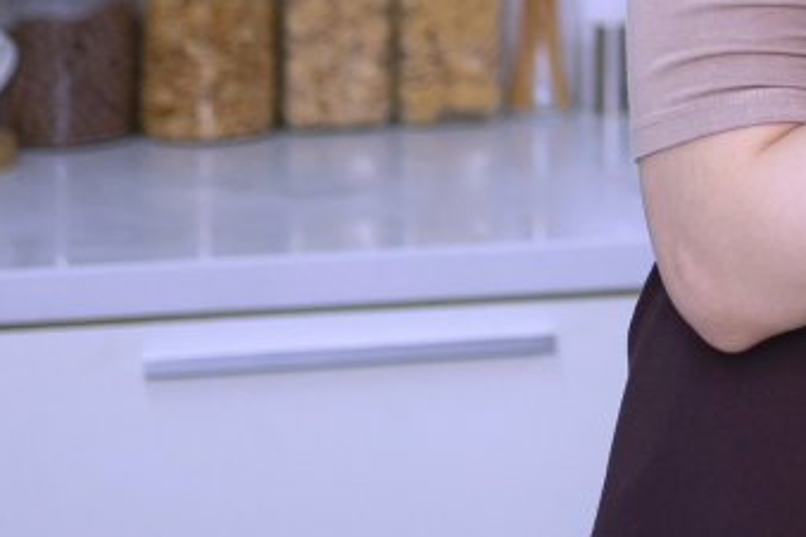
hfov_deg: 11.7
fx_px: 3694
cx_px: 1322
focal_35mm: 165
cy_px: -486
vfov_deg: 8.0
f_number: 1.8
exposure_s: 1/400
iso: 250
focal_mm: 35
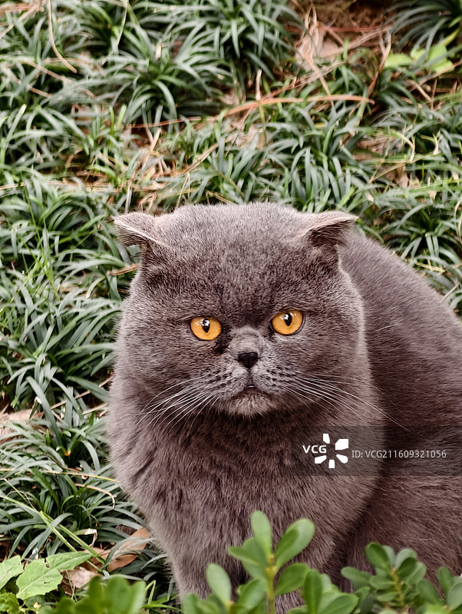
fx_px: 4084
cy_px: 307
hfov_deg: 6.5
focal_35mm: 230
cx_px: 231
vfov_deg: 8.6
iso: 753
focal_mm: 22.48
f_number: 2.27
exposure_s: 1/33.4
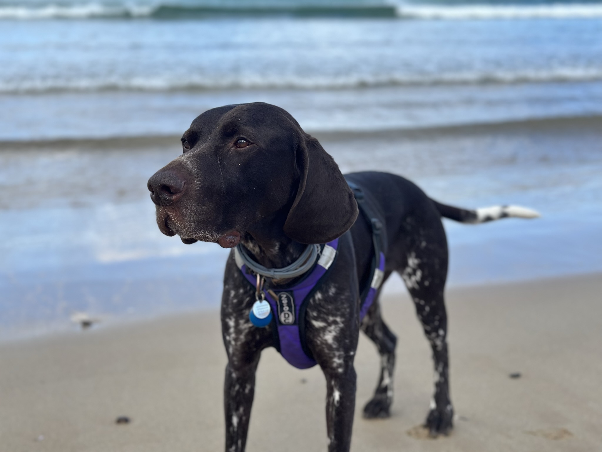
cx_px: 301
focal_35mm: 48
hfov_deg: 39.7
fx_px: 835
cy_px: 226
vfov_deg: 30.3
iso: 80
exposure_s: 1/3155
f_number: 1.78
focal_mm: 6.86
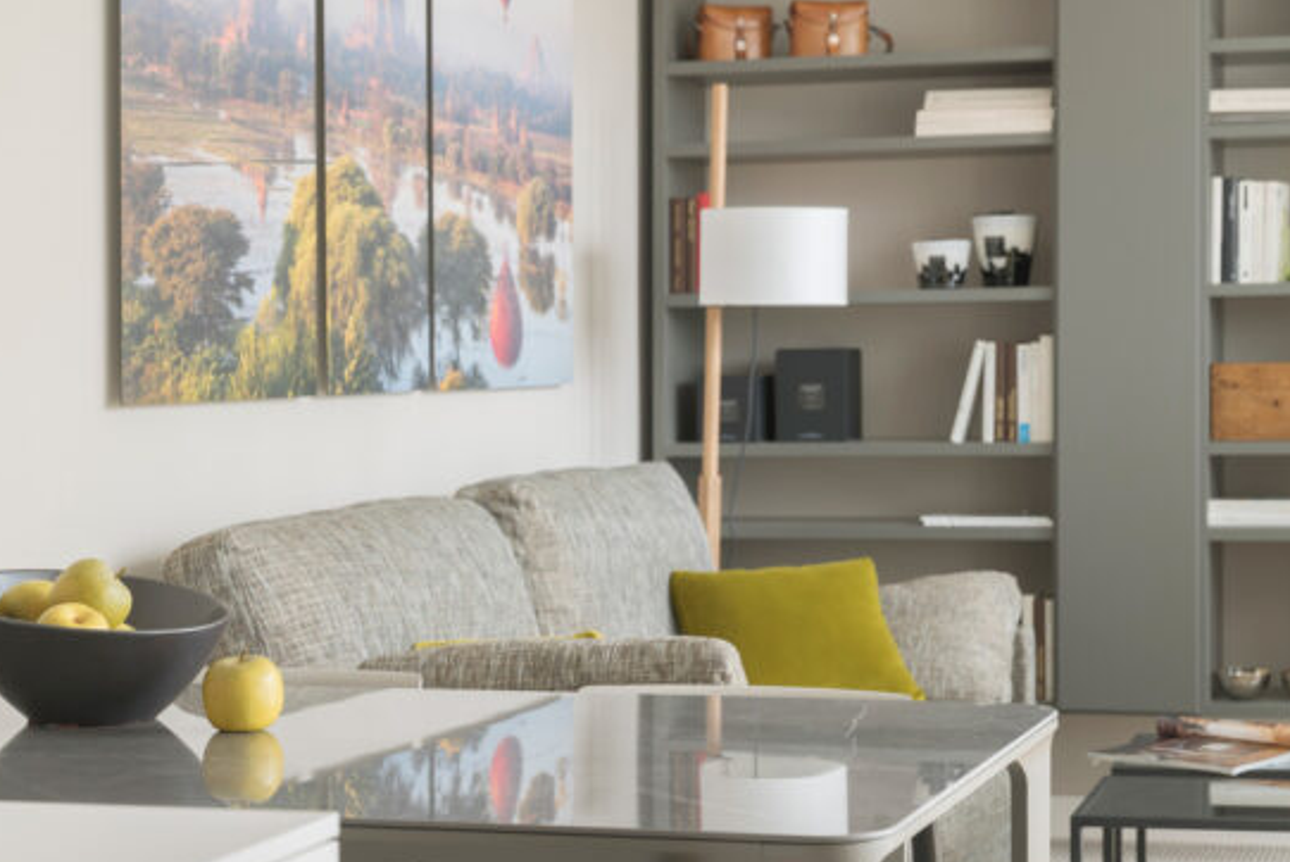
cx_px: 681
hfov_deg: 24.2
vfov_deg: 16.3
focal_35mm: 84
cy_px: 436
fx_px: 3011
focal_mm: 70
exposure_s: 2
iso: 100
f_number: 8
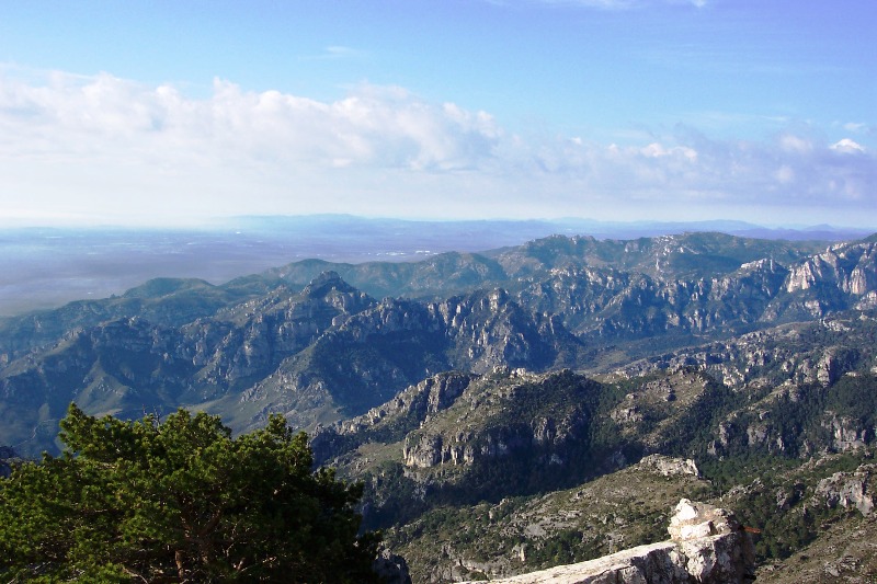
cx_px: 438
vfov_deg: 35.0
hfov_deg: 50.7
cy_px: 292
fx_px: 925
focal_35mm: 38
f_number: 4.8
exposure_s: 1/500
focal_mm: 8
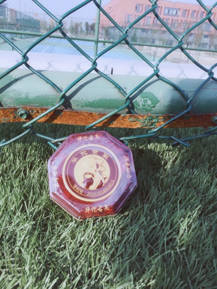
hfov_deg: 48.2
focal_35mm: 29
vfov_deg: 61.7
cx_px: 108
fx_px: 242
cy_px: 144
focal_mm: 4.15
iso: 32
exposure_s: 1/1041
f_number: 2.2
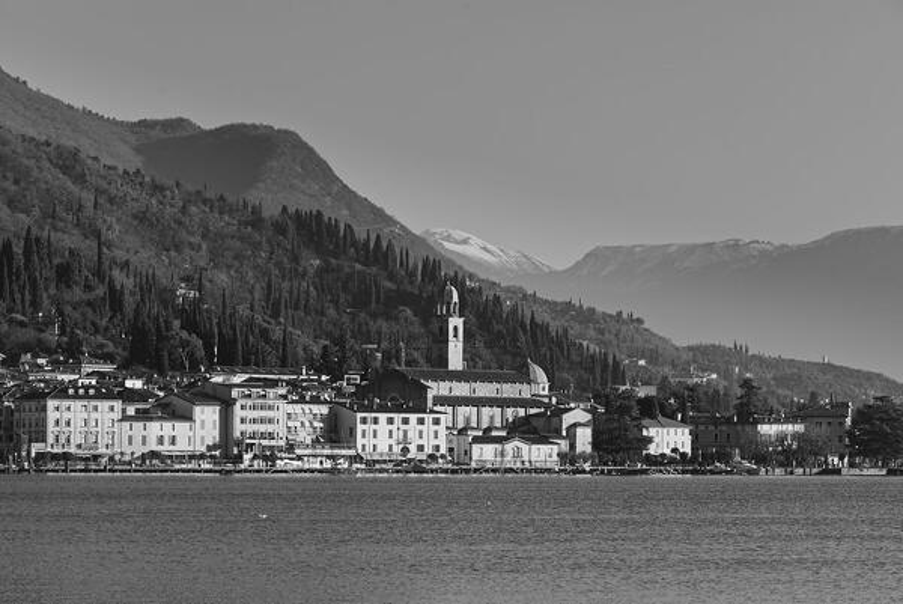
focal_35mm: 177
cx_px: 452
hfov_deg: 11.6
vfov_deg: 7.8
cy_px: 302
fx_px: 4443
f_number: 11
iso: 100
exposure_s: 1/125
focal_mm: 177
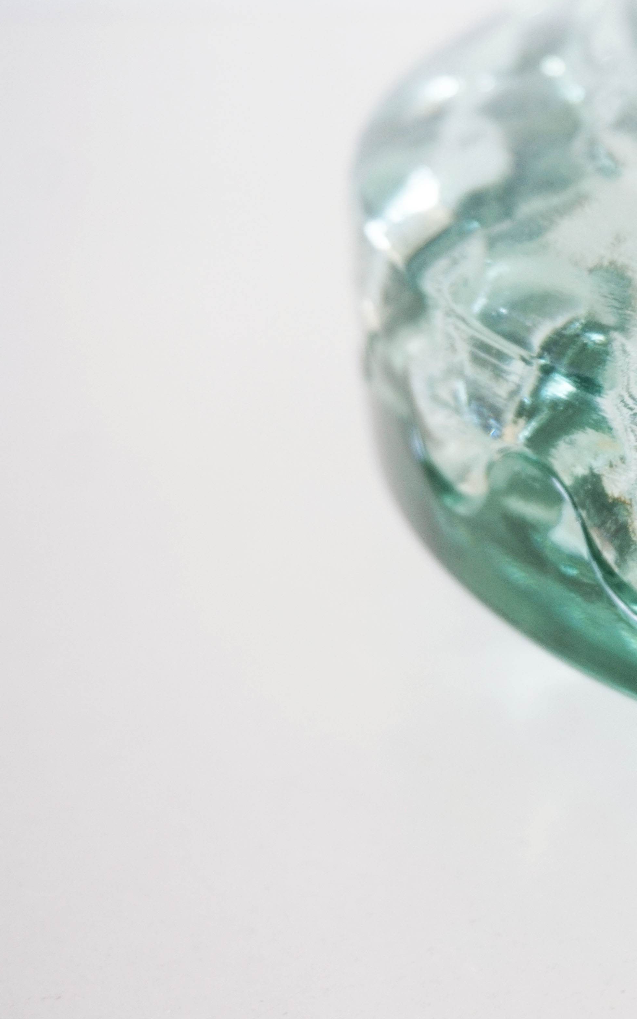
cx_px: 883
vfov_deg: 24.4
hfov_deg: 14.6
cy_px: 509
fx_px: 2361
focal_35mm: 85
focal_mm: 32
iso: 400
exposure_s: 1/60
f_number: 5
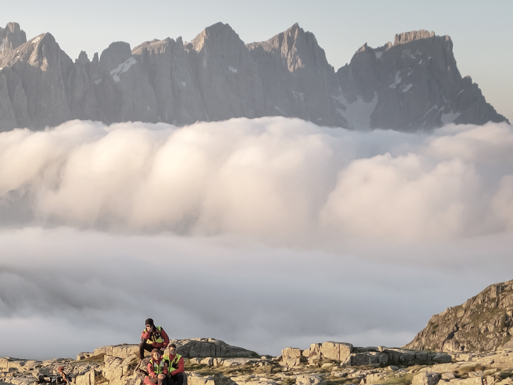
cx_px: 58
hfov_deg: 21.1
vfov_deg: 15.8
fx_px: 1349
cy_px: 411
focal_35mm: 91
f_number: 5.6
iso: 400
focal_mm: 24
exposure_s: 1/420
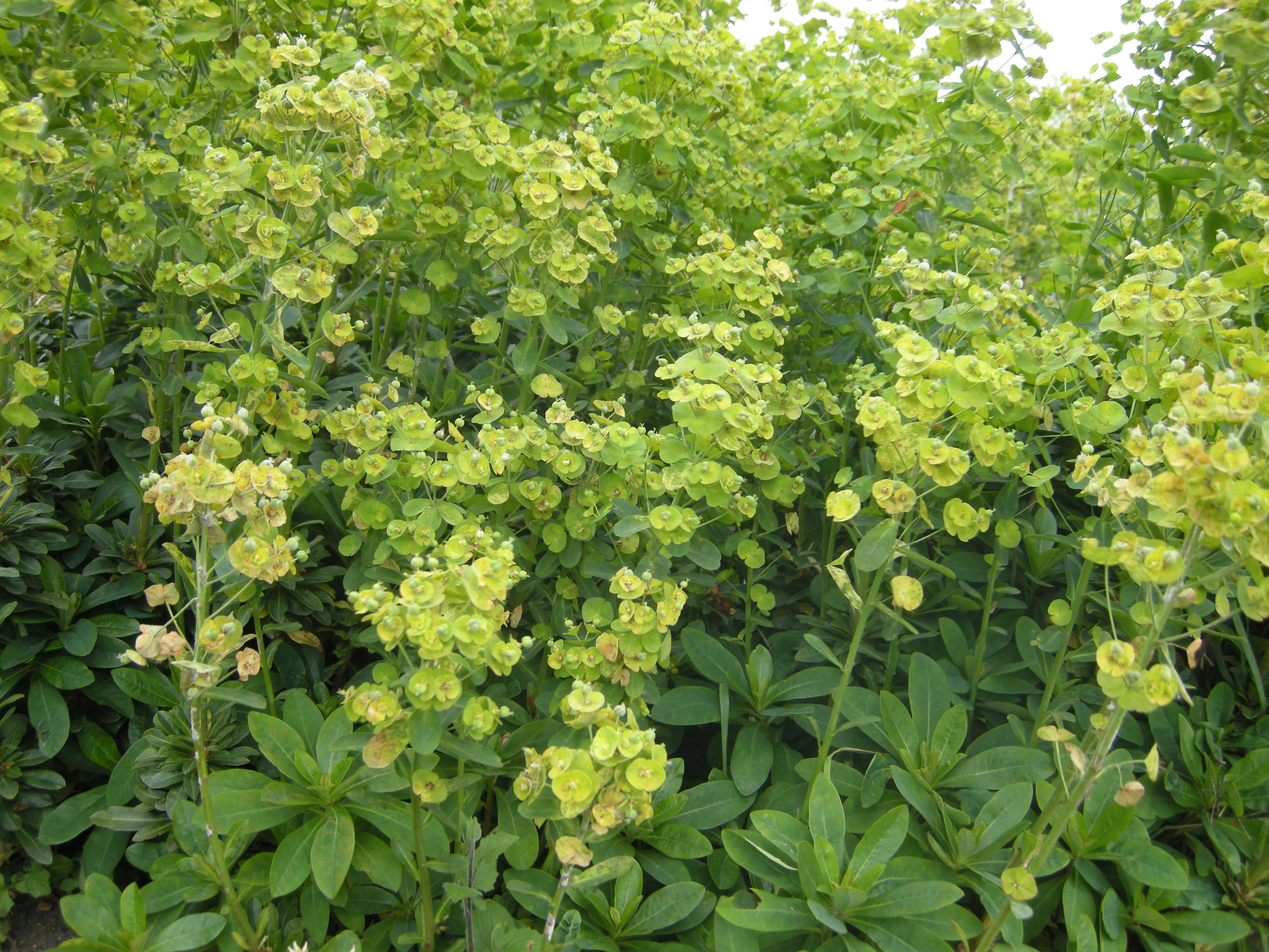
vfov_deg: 40.7
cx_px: 634
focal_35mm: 35
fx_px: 1283
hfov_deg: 52.6
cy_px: 476
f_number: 3
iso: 64
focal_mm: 7.5
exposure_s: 1/80
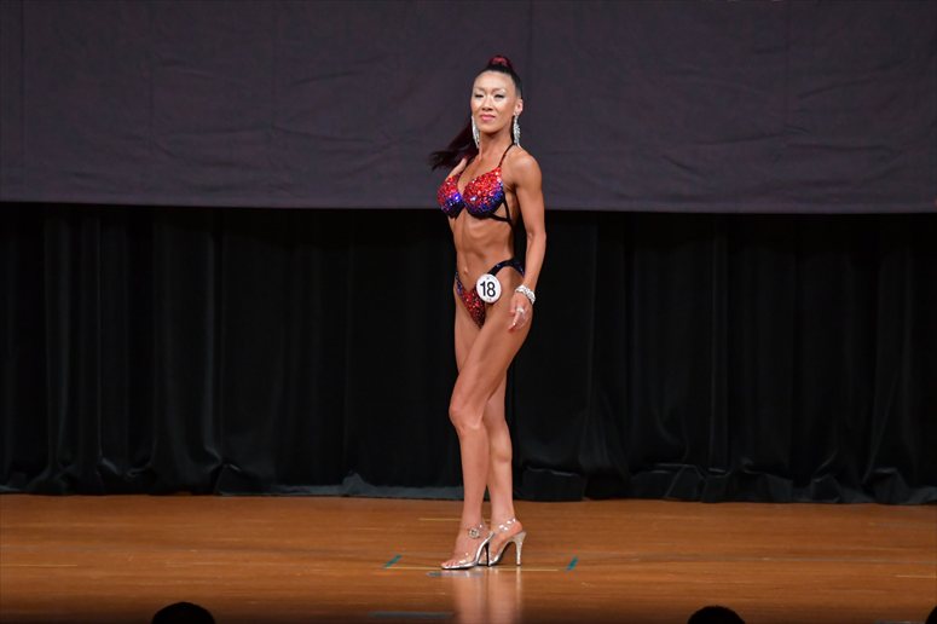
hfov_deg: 7.6
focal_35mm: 270
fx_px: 7024
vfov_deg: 5.1
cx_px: 468
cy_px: 312
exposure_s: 1/400
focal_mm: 180
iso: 4000
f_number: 5.6
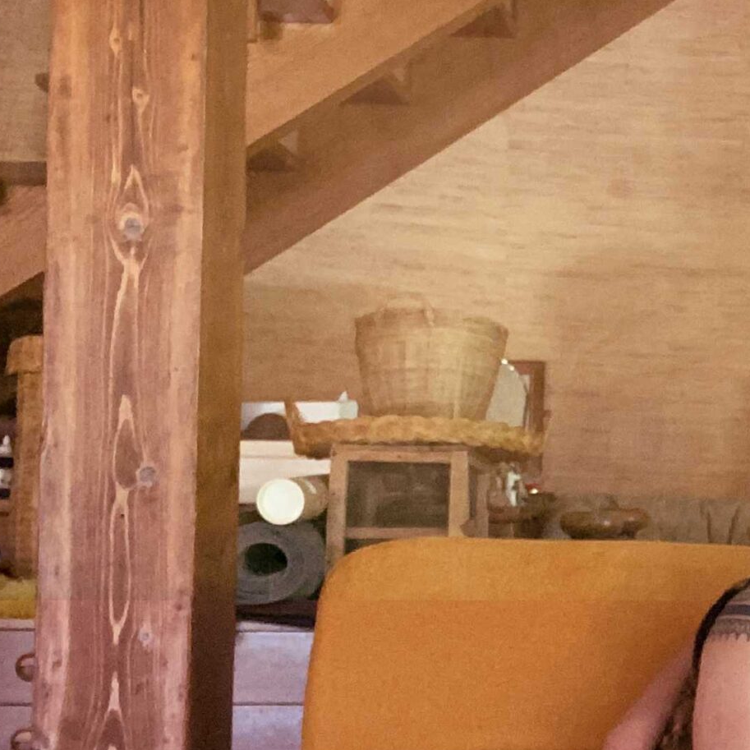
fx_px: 1397
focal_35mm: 57
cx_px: 988
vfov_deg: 28.6
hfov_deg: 25.6
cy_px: 706
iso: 400
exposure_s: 1/59
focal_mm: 2.7
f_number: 2.2
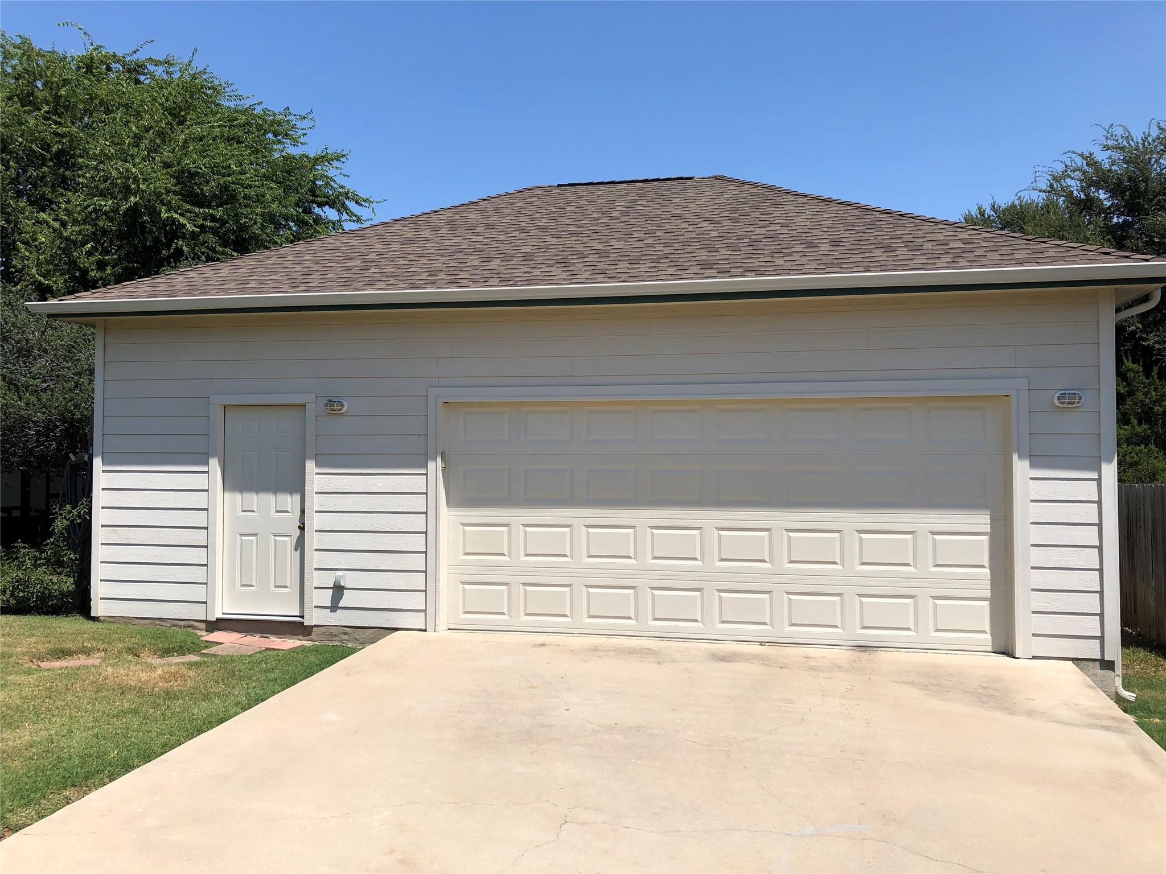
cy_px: 437
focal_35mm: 28
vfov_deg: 49.7
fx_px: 943
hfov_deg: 63.4
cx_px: 583
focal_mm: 3.99
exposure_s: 1/2703
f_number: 1.8
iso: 20
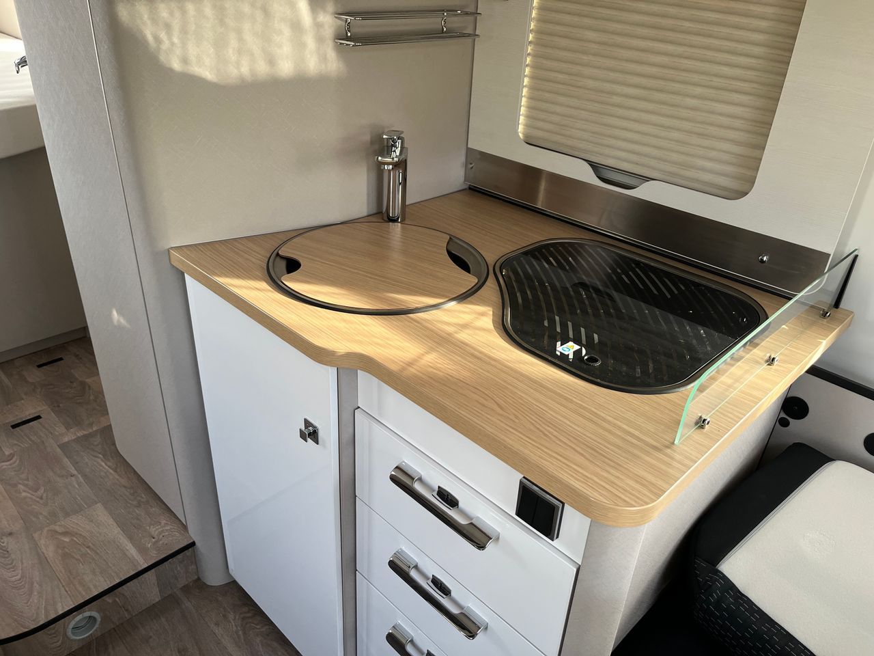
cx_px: 437
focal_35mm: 26
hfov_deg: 67.3
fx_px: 656
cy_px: 328
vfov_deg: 53.1
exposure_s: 1/121
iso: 125
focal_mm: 5.1
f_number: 1.6
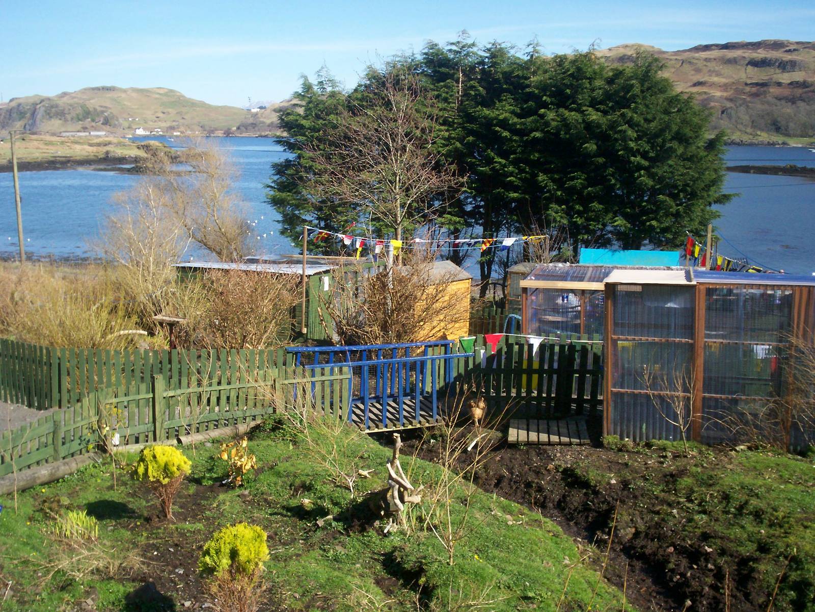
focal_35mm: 36
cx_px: 408
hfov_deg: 51.4
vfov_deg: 39.7
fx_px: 848
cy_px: 306
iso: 100
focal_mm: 5.9
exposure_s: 1/415
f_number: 4.5
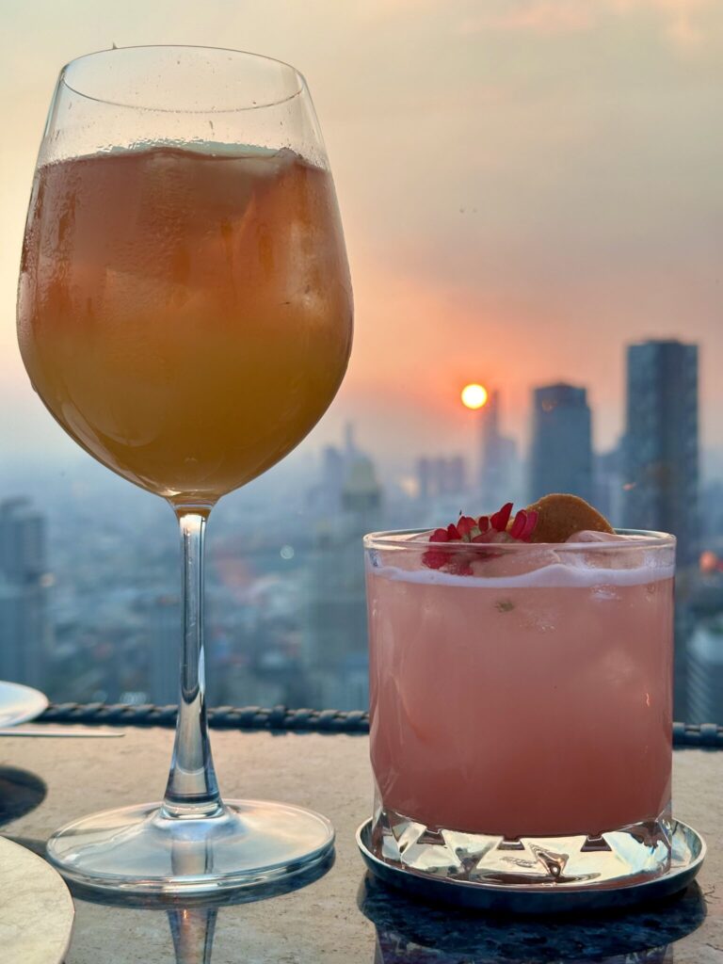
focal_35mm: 48
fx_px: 1337
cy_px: 482
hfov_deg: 30.3
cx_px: 362
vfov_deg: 39.7
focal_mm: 6.86
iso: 64
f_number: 1.78
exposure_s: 1/342
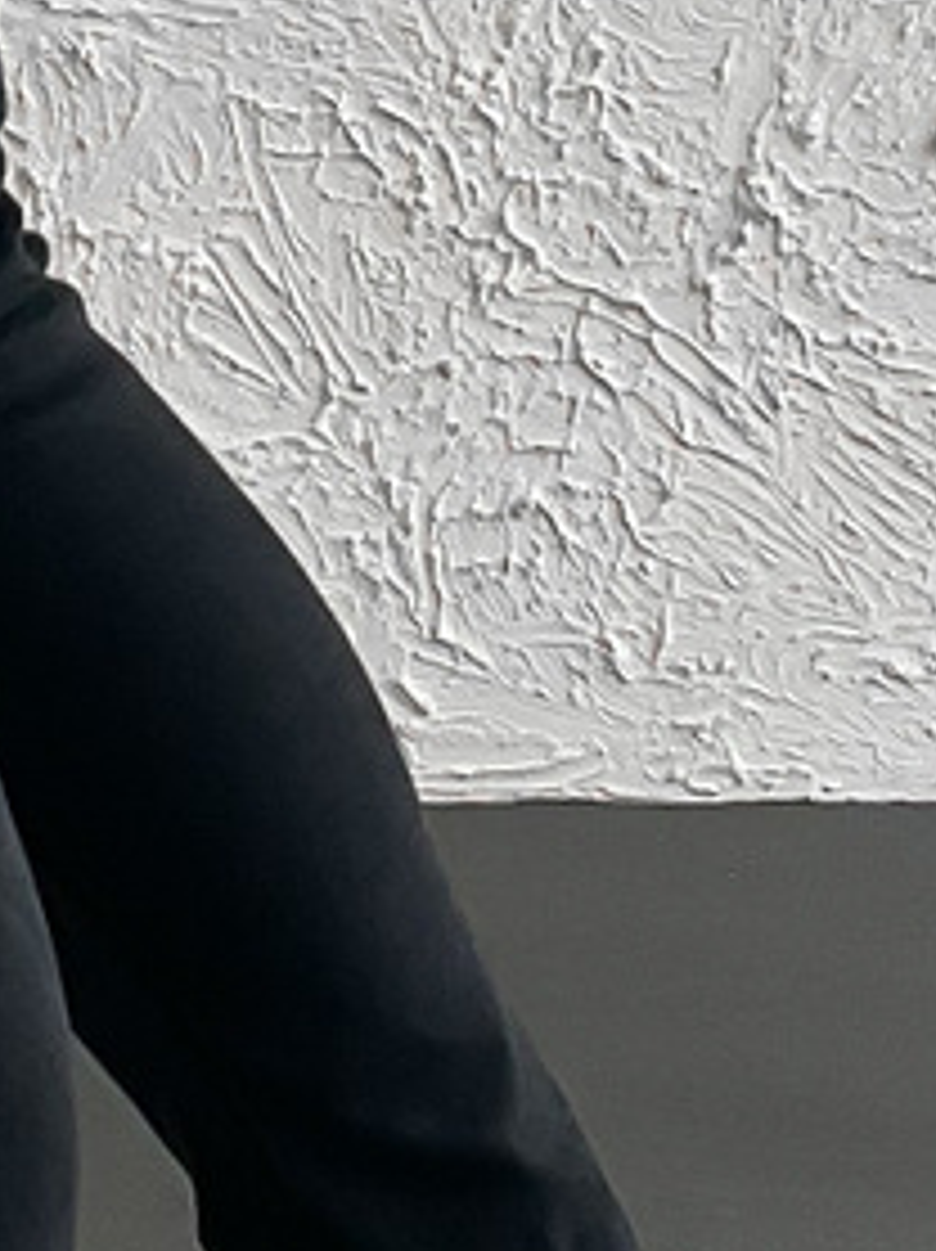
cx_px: -27
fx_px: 6030
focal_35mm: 167
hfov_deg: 8.8
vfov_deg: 11.7
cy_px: -90
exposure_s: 1/120
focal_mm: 3
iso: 50
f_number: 1.8
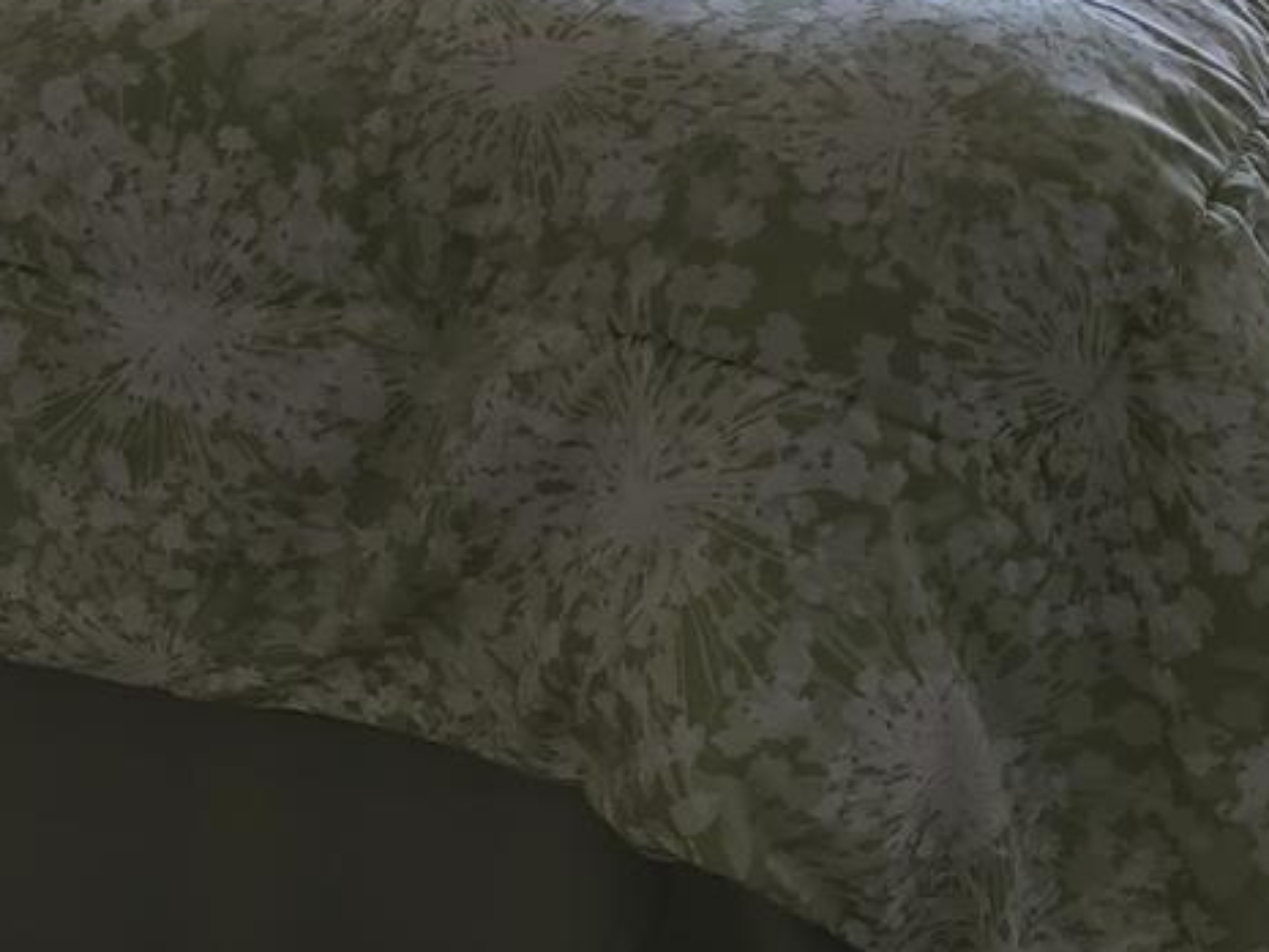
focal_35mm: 110
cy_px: -914
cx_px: 821
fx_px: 4034
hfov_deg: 17.8
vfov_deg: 12.1
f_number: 1.8
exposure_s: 1/143
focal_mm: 7
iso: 16
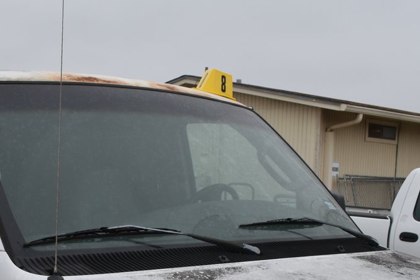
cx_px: 80
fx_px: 793
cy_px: 344
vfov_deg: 18.8
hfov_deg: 29.0
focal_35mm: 68
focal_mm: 18
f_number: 8
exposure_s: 1/250
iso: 200
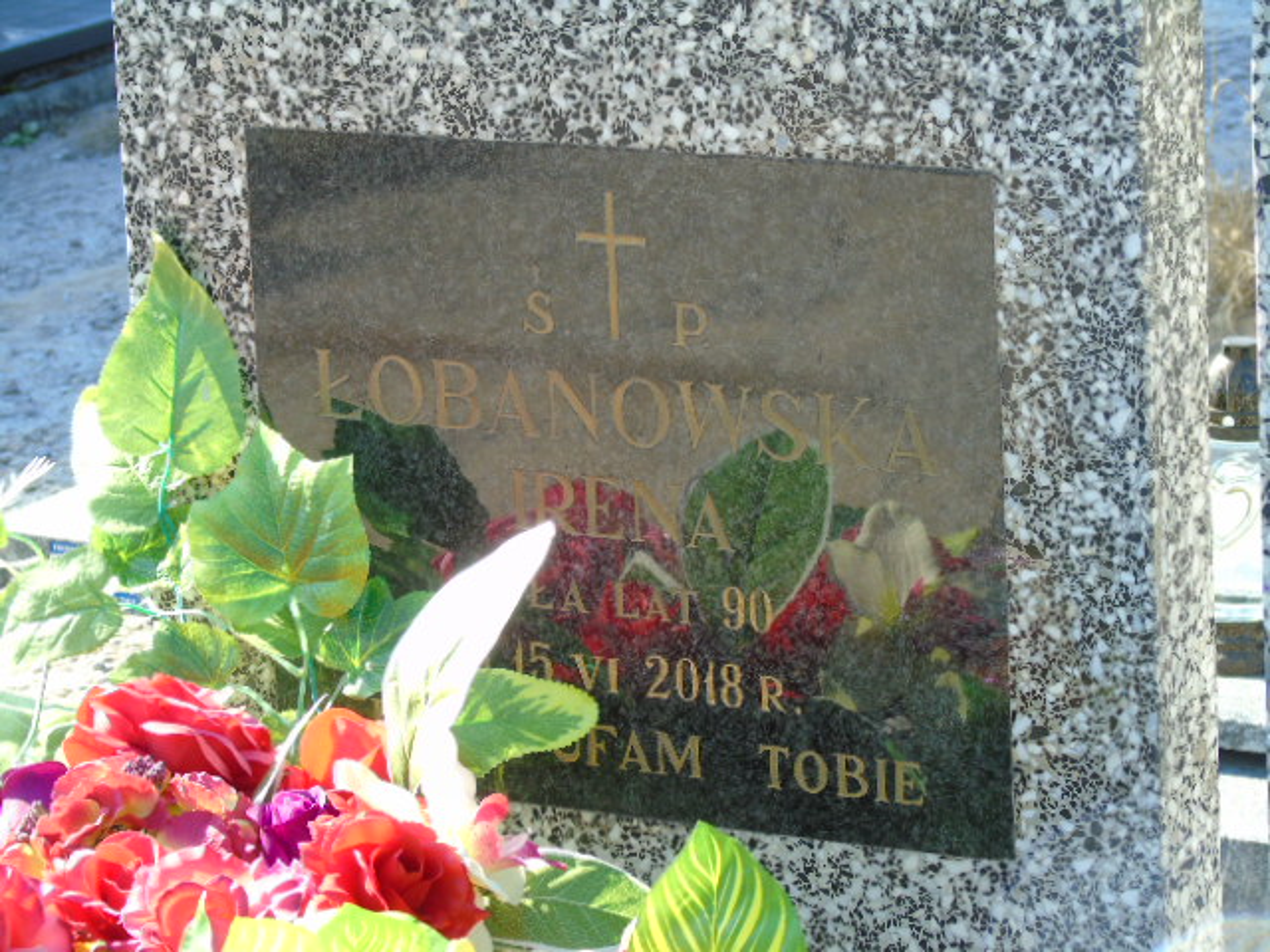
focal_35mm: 162
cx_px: 635
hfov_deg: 12.2
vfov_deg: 9.2
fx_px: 5943
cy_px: 476
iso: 100
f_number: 4.9
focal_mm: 29
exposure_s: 1/125
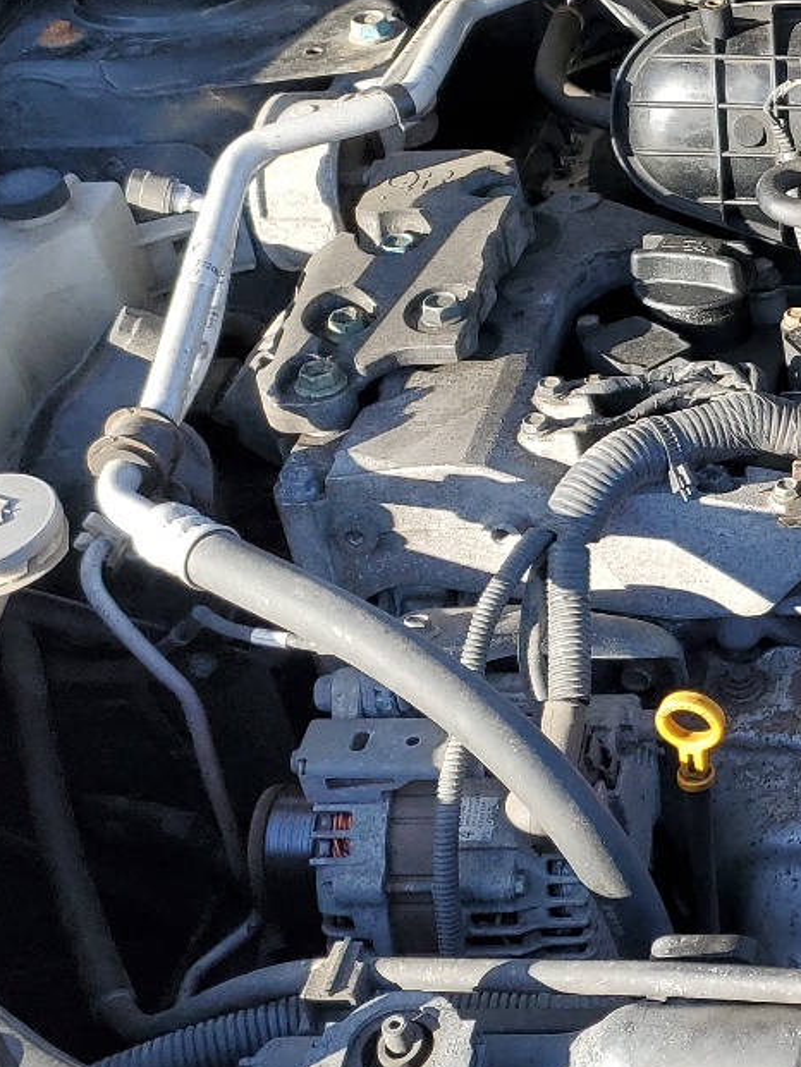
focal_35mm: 67
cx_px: 1202
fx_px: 2066
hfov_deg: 19.2
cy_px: 418
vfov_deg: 28.9
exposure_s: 1/625
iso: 50
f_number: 1.5
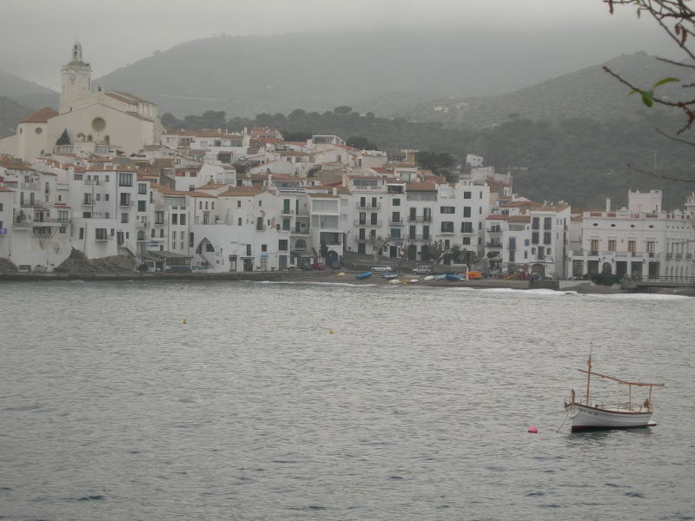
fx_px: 2289
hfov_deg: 17.3
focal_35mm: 114
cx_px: 348
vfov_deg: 13.0
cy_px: 260
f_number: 4.9
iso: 50
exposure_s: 1/106
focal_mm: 23.4
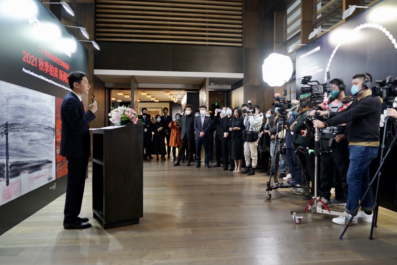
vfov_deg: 53.2
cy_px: 132
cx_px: 198
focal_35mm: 24
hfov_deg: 73.7
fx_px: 265
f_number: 3.5
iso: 1600
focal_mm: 24
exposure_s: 1/160
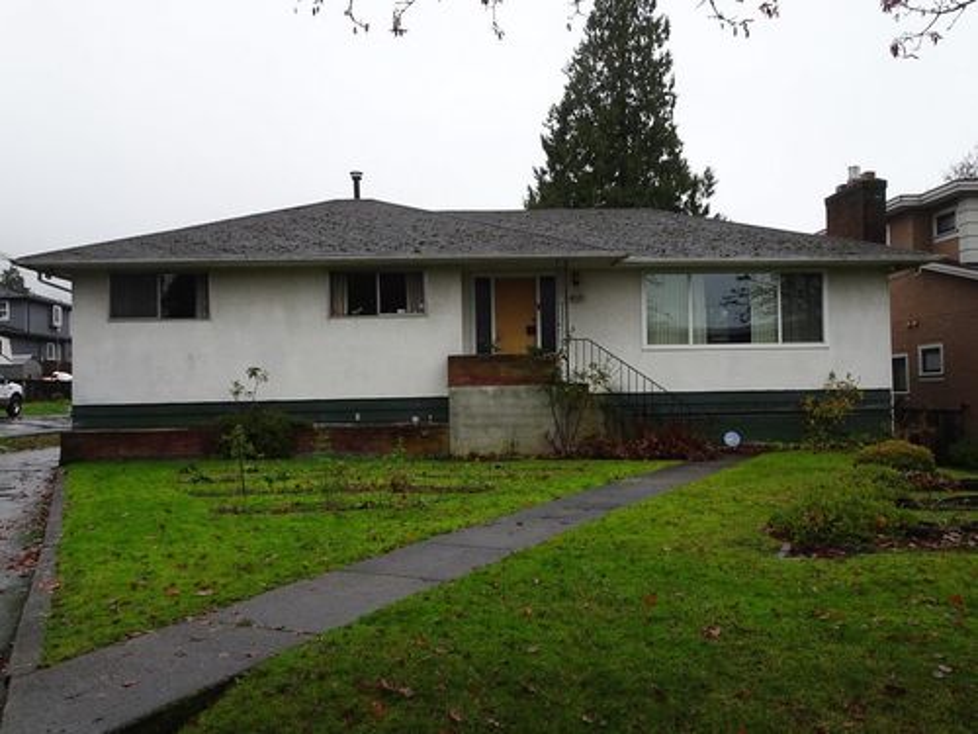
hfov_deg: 58.4
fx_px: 876
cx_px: 489
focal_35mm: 31
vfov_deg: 45.4
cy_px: 367
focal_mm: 5.26
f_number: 4
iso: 100
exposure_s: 1/40
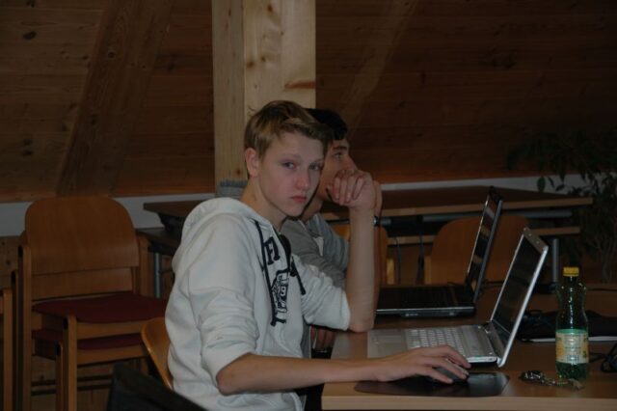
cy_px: 206
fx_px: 1542
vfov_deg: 15.2
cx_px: 308
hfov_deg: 22.6
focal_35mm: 90
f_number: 5.3
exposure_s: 1/60
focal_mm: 60
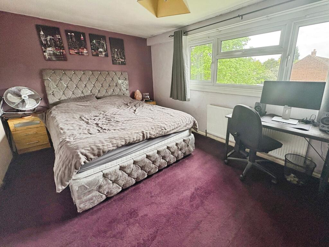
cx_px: 164
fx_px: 133
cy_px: 124
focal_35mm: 14
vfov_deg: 85.7
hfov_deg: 102.1
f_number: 2.2
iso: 250
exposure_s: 1/75
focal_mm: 2.22
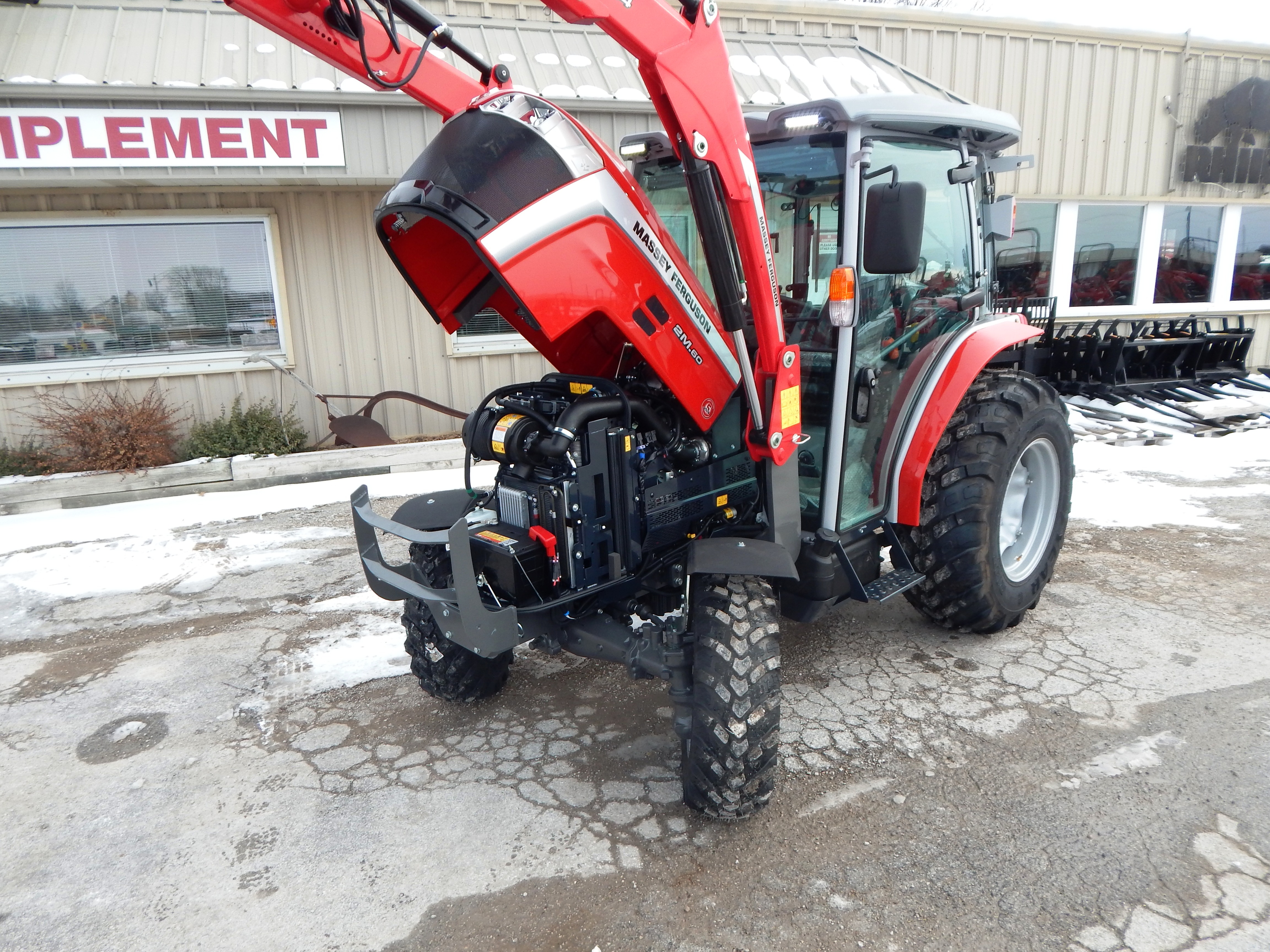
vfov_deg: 61.1
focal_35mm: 22
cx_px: 635
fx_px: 807
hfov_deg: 76.4
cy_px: 476
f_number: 3
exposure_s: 1/500
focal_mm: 4
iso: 125
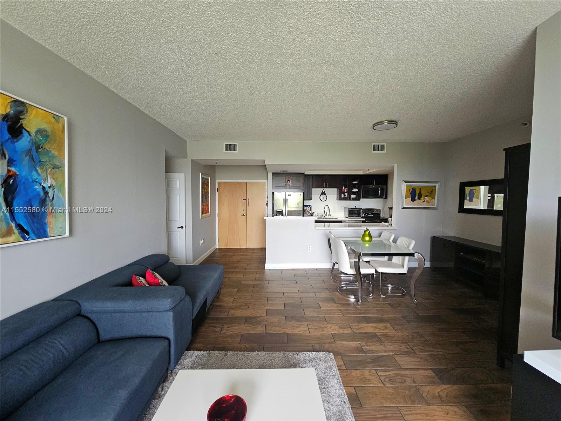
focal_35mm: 13
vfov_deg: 89.9
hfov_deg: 106.2
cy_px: 210
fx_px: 211
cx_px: 280
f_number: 2.2
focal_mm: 2.2
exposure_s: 1/77.5
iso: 320
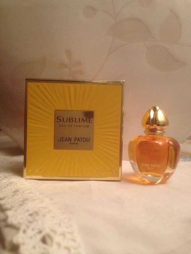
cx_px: 96
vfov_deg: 52.6
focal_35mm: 35
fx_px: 257
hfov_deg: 40.7
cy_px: 127
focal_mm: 4.28
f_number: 2.4
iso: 125
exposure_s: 1/20
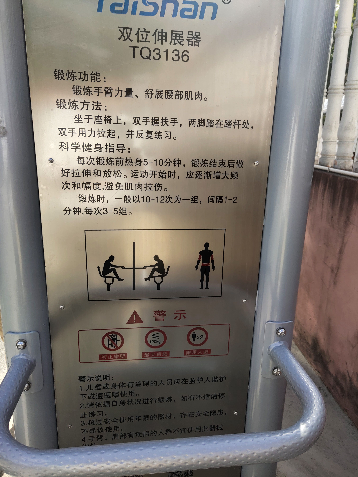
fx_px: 414
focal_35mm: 30
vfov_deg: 60.0
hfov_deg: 46.8
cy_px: 238
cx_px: 179
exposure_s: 1/909
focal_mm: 4.35
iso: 50
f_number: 1.79
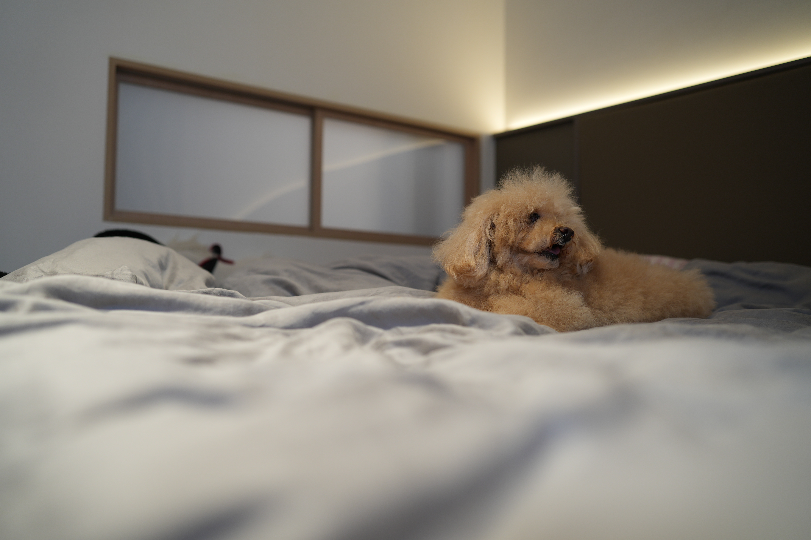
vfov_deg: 37.9
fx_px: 788
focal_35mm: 35
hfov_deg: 54.4
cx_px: 406
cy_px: 270
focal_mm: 35
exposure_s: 1/40
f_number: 2.5
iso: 160
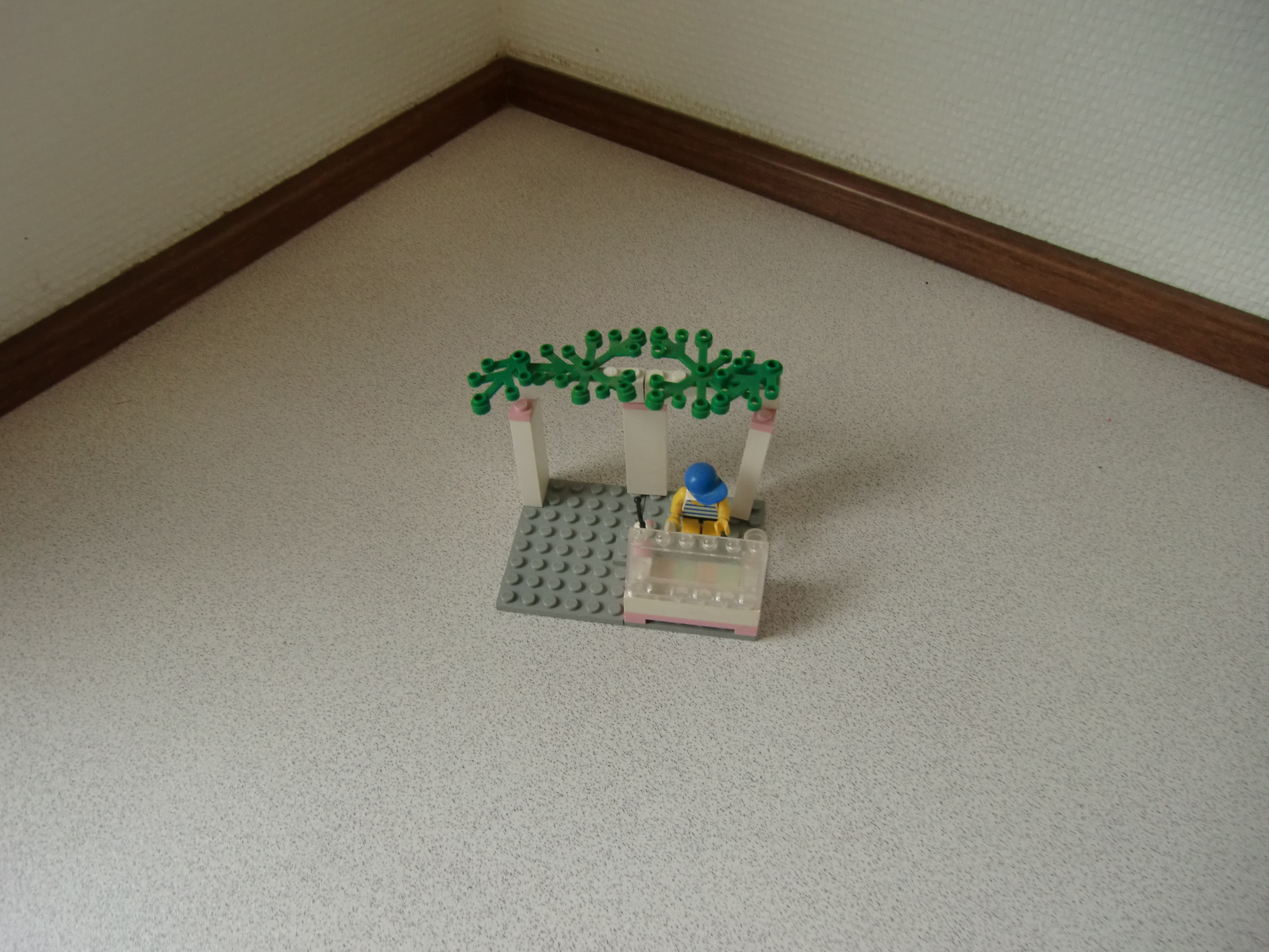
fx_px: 880
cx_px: 634
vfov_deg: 56.8
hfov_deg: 71.6
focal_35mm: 24
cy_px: 476
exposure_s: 1/60
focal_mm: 4.3
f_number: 3.2
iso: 100
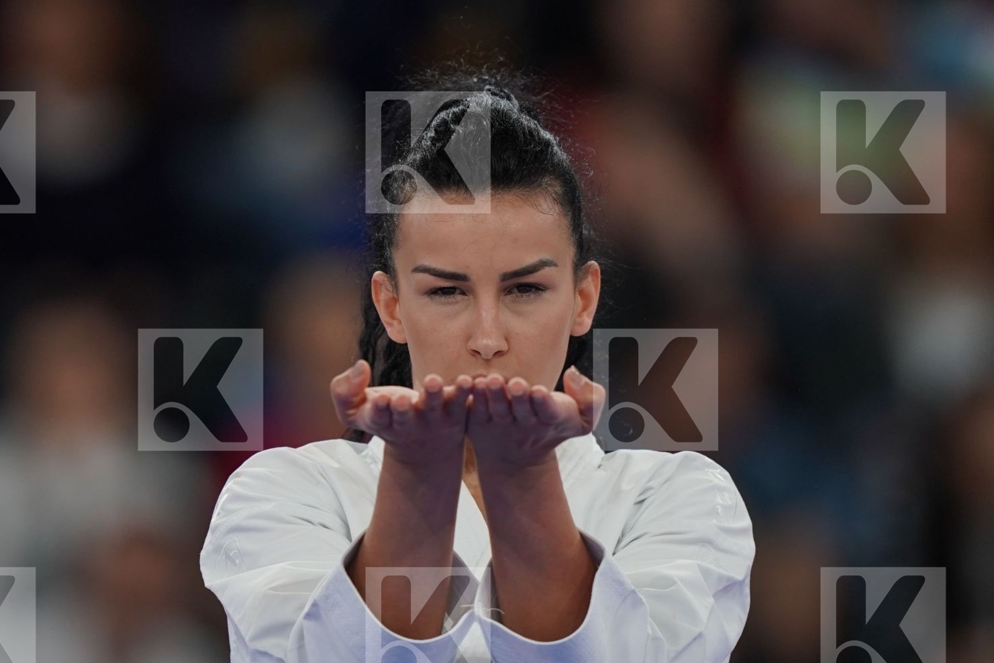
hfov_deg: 2.8
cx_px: 428
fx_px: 20131
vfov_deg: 1.9
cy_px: 390
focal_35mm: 729
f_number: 2.8
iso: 1000
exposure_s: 1/500
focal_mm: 400
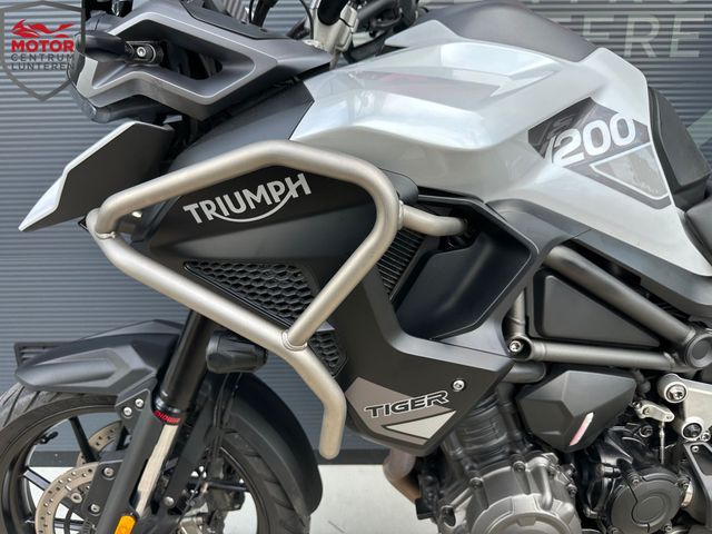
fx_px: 494
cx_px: 356
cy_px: 267
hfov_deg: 71.6
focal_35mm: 24
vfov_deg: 56.8
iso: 80
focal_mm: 6.86
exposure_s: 1/361
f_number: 1.78
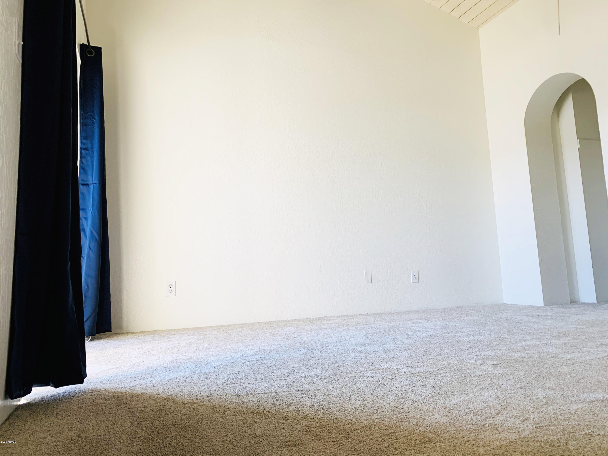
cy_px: 228
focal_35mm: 26
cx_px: 304
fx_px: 457
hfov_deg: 67.3
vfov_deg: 53.1
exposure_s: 1/121
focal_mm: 4.25
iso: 80
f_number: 1.8
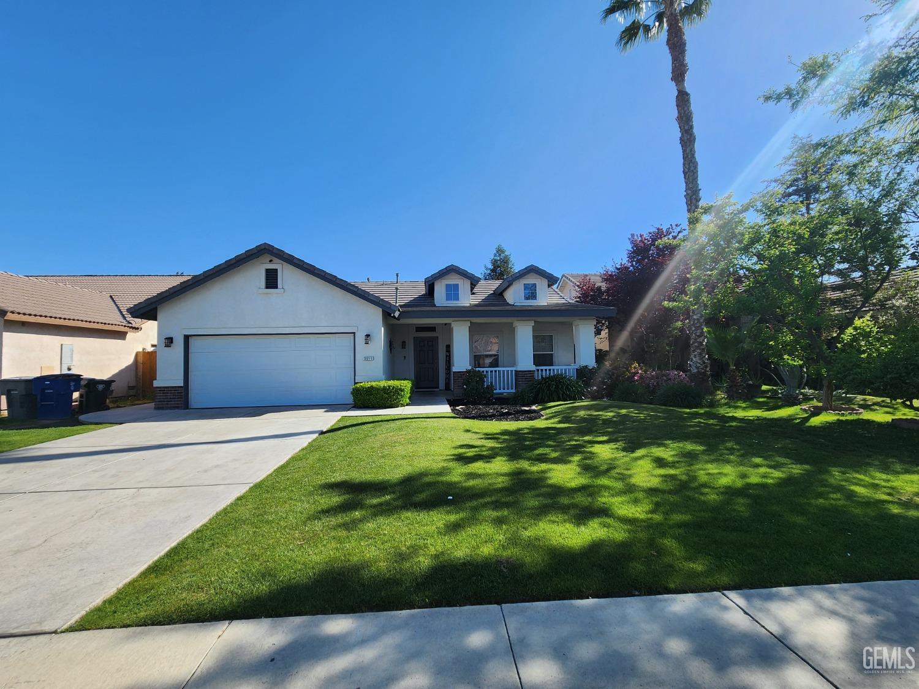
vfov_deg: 89.9
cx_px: 460
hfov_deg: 106.2
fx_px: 345
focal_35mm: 13
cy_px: 344
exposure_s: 1/1493
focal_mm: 2.2
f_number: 2.2
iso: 50
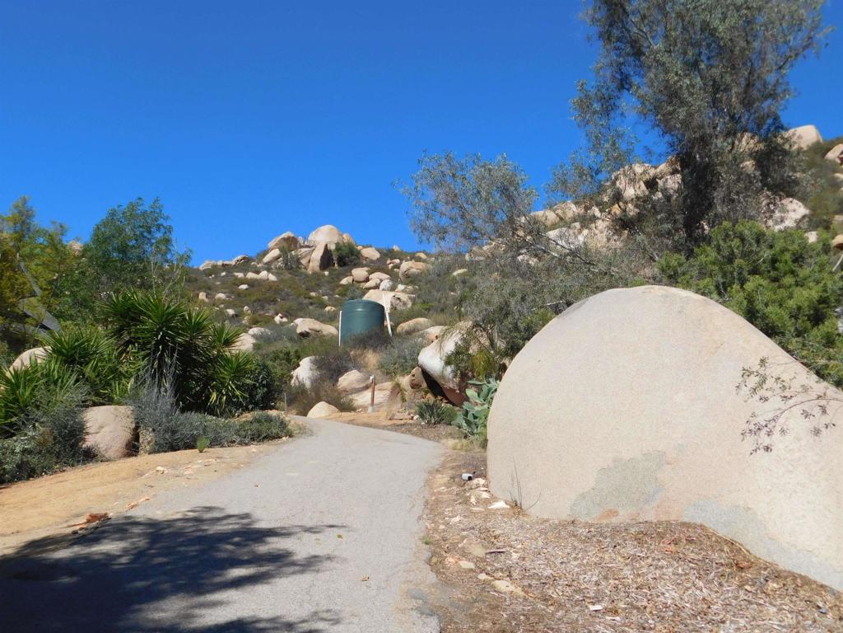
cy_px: 316
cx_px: 422
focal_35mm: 36
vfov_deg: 39.7
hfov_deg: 51.4
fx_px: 877
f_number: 7
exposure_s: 1/400
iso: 125
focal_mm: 6.3
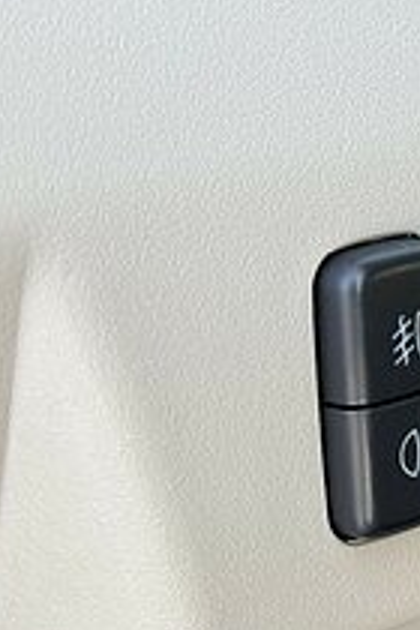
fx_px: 2275
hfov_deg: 10.0
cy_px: 180
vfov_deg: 15.7
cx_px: 747
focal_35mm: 130
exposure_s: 1/121
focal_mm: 6.76
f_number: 1.78
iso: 64
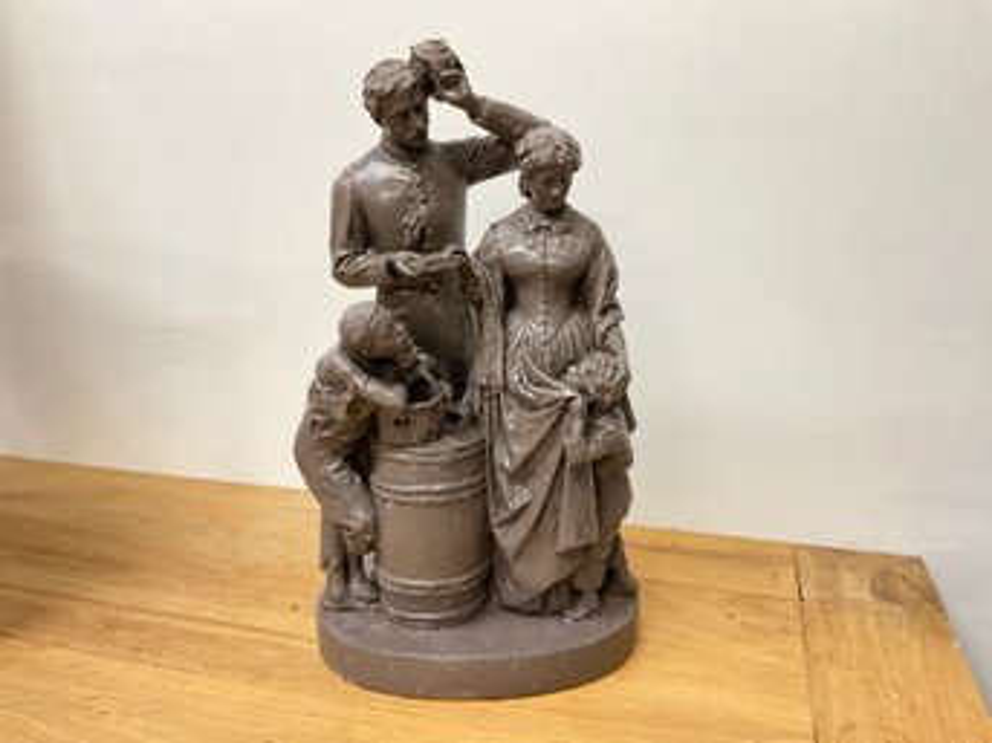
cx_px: 496
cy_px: 372
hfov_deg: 61.7
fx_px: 831
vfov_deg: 48.2
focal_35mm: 29
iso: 125
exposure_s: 1/60
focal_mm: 3
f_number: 1.8
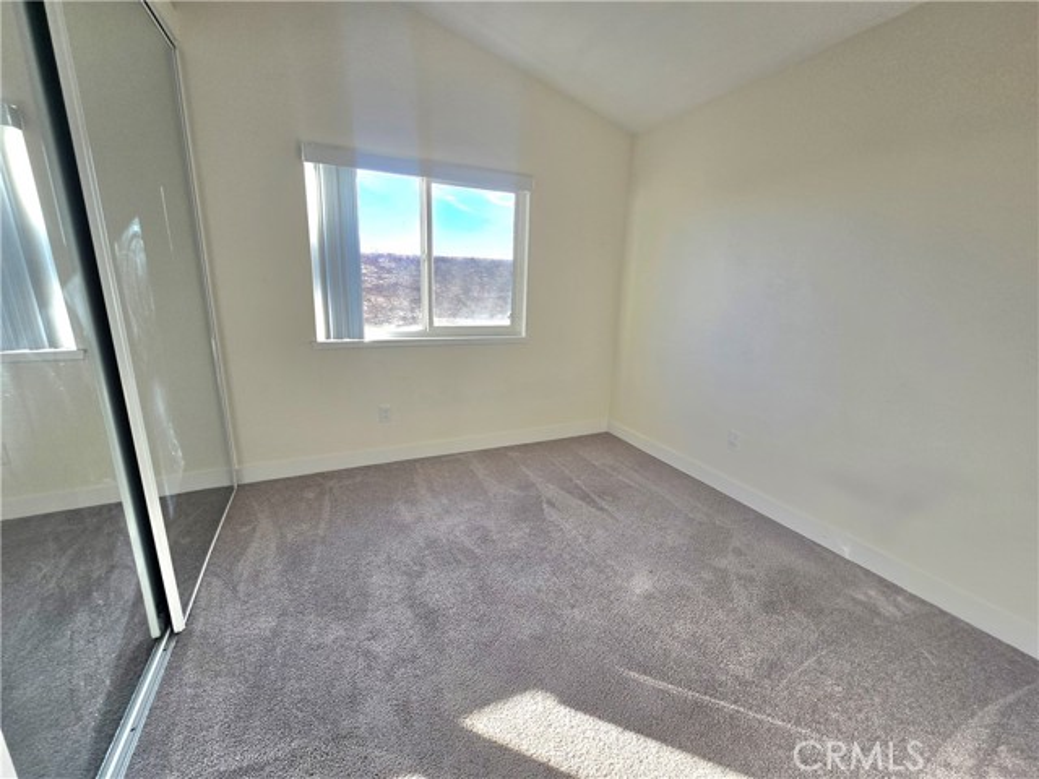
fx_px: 390
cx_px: 520
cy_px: 390
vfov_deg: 89.9
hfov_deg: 106.2
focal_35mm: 13
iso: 50
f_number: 2.2
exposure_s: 1/185
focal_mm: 2.2
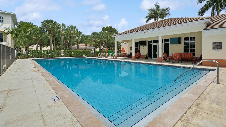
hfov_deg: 99.4
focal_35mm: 16
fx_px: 96
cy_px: 53
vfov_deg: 66.7
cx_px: 115
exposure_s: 1/6400
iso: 250
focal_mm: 10
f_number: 4.5
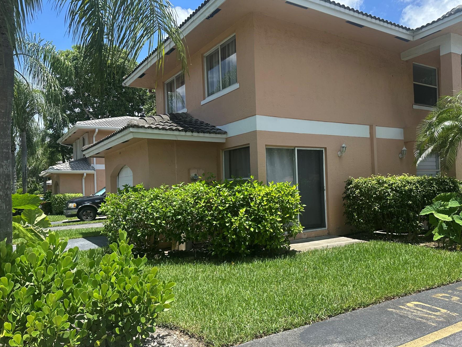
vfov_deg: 49.7
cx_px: 268
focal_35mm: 28
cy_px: 180
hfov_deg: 63.1
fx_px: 374
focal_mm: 6.86
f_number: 1.78
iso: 80
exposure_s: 1/2299
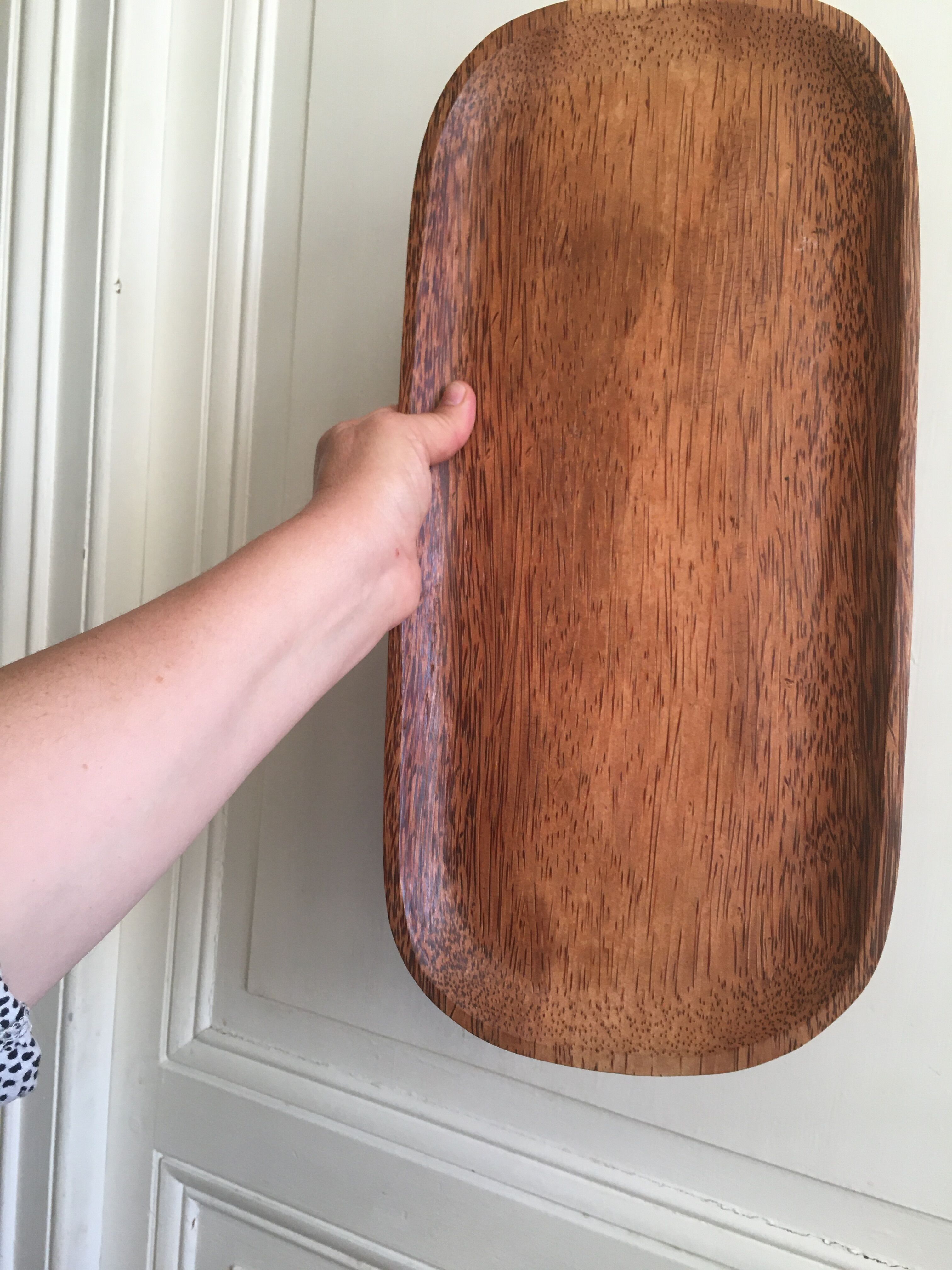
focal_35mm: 29
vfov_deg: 61.7
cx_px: 476
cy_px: 635
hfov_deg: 48.2
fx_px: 1063
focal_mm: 4.15
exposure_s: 1/33
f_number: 2.2
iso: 50
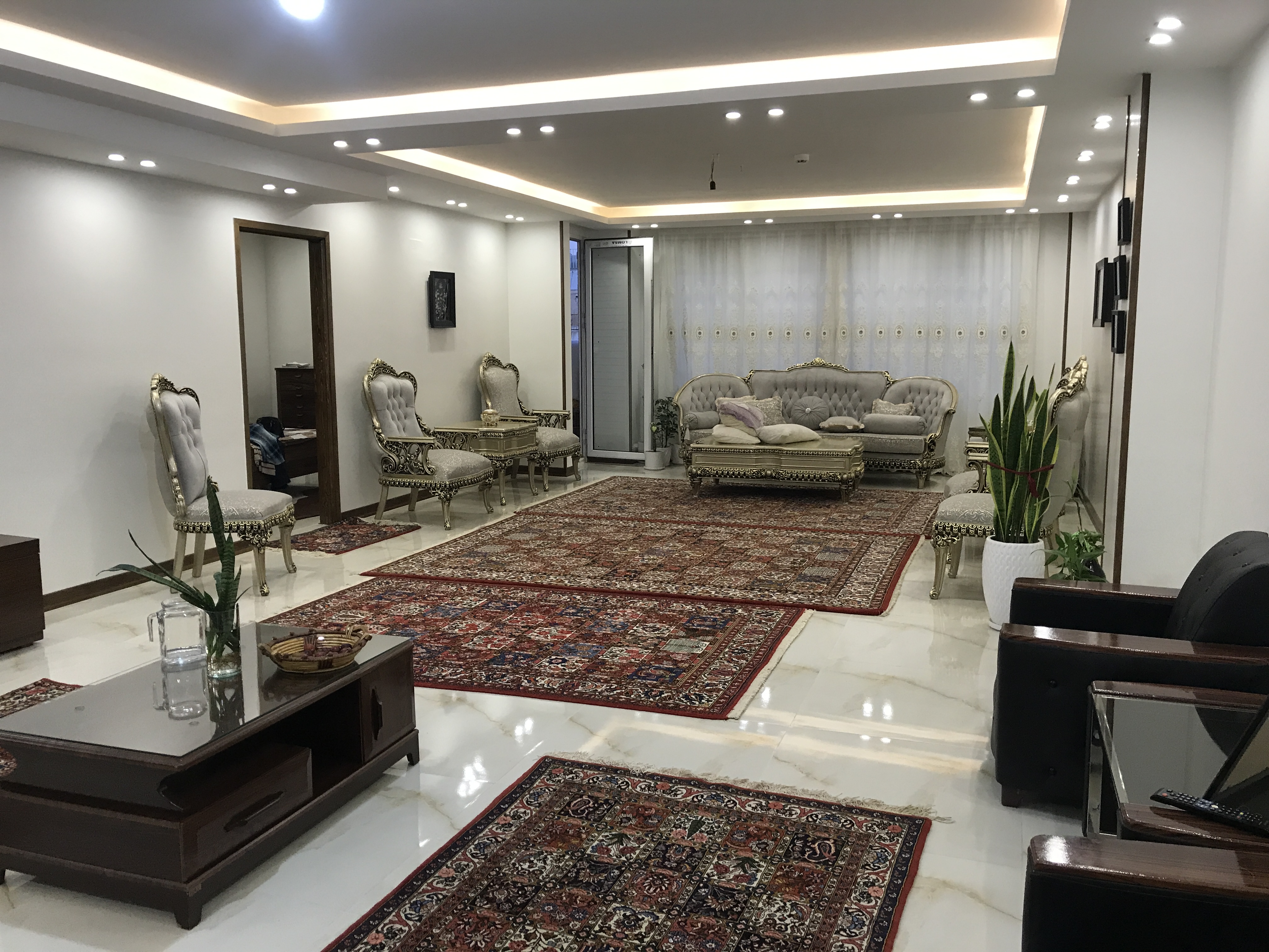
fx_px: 1026
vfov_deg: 49.7
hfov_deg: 63.4
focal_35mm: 28
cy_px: 476
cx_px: 634
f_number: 1.8
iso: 32
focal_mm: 3.99
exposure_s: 1/33
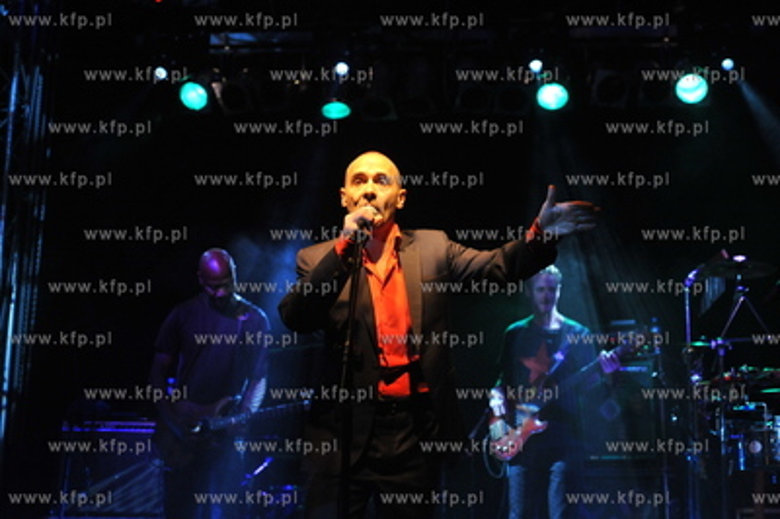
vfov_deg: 26.9
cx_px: 390
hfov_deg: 39.6
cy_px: 260
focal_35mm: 50
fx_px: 1082
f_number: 4
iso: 2500
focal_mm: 50
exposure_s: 1/200
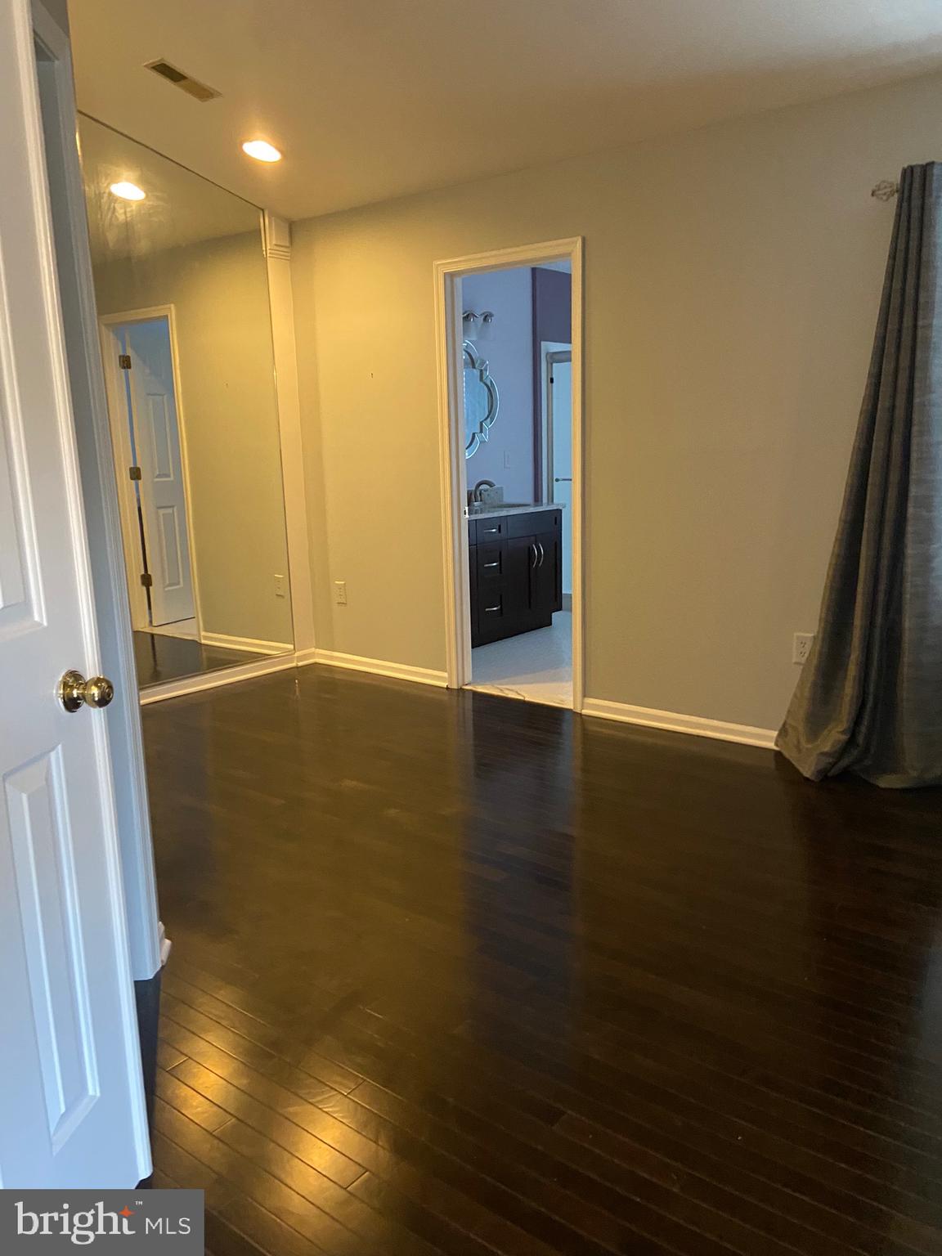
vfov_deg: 67.3
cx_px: 471
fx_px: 943
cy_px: 628
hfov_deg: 53.1
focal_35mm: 26
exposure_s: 1/40
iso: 500
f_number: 1.8
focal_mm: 4.25
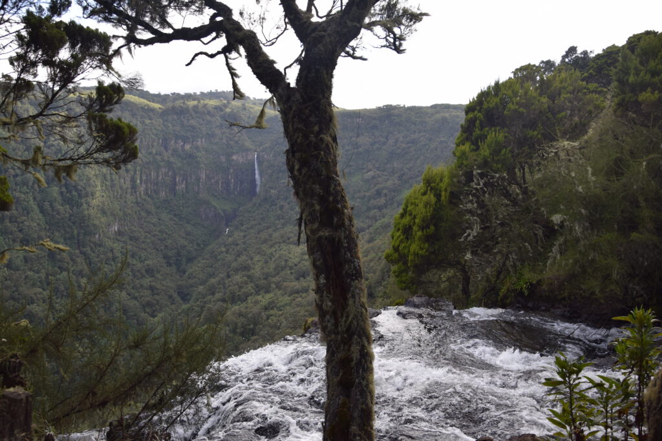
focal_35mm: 75
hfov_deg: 27.0
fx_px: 1379
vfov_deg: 18.2
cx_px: 331
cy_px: 220
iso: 220
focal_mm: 50
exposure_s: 1/250
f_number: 8
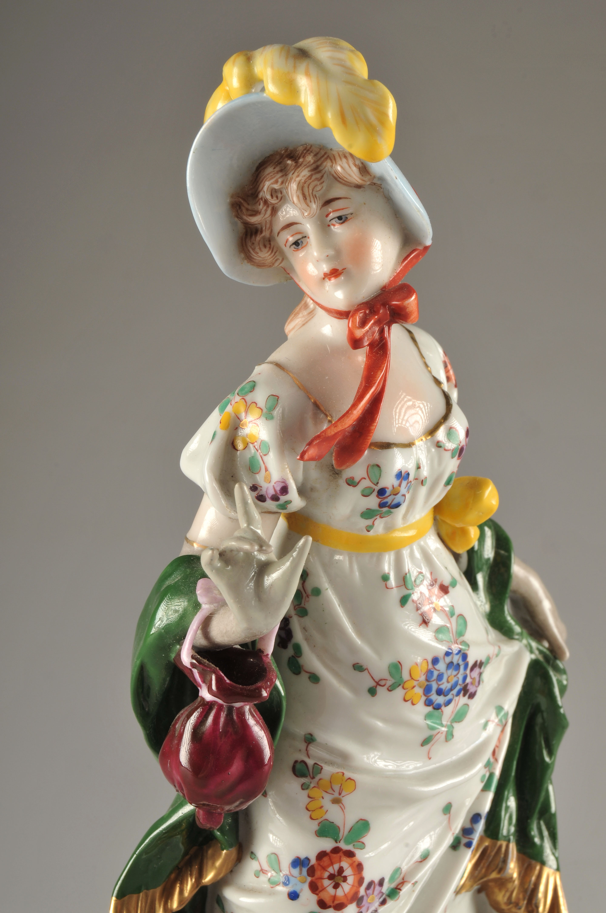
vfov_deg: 24.6
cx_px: 303
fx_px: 2088
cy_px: 456
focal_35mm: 82
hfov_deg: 16.5
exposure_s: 1/200
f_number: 18
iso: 100
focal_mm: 55
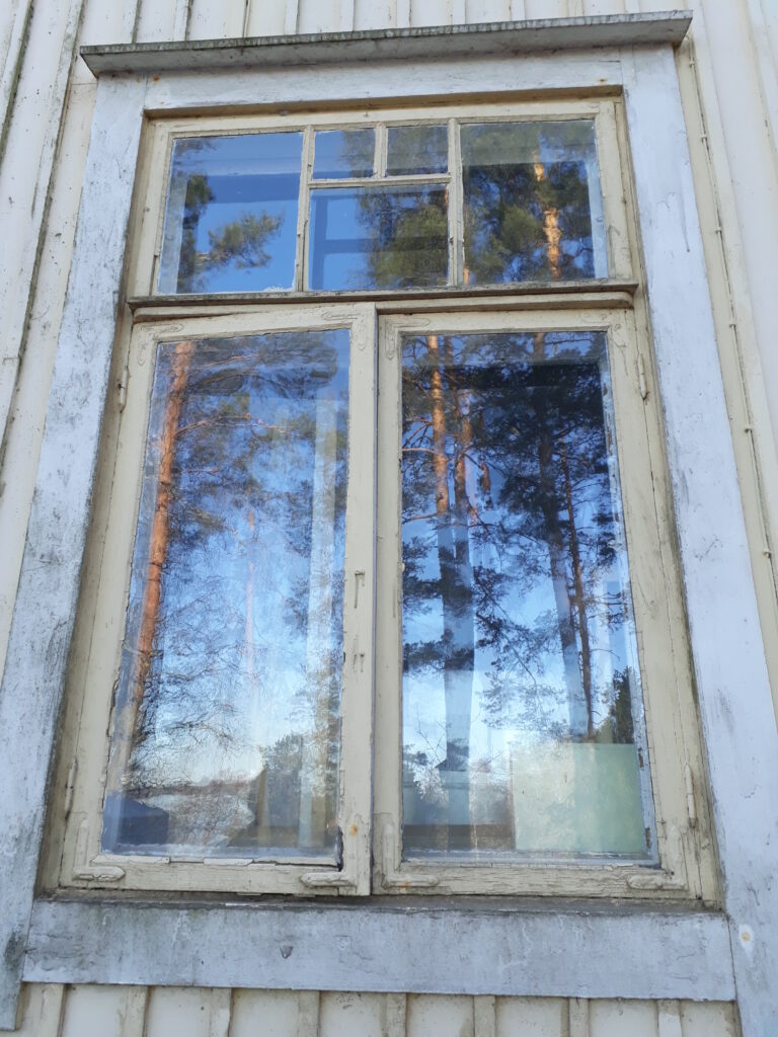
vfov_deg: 65.3
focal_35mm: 27
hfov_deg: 51.4
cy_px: 518
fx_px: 809
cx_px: 389
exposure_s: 1/139
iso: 40
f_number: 1.9
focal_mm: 3.6
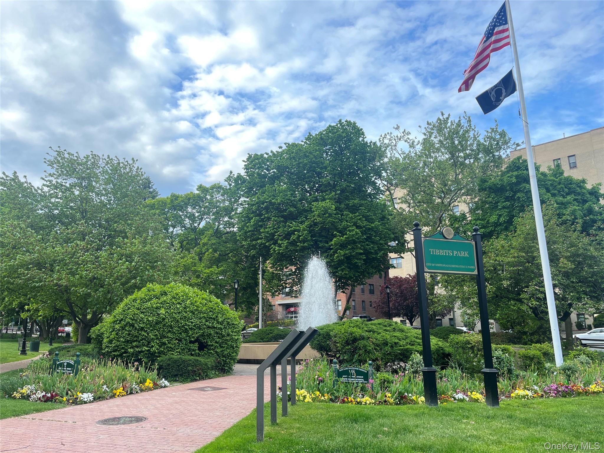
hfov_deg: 67.3
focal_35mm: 26
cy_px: 226
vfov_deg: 53.1
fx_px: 454
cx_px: 302
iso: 50
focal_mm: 5.1
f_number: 1.6
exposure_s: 1/296
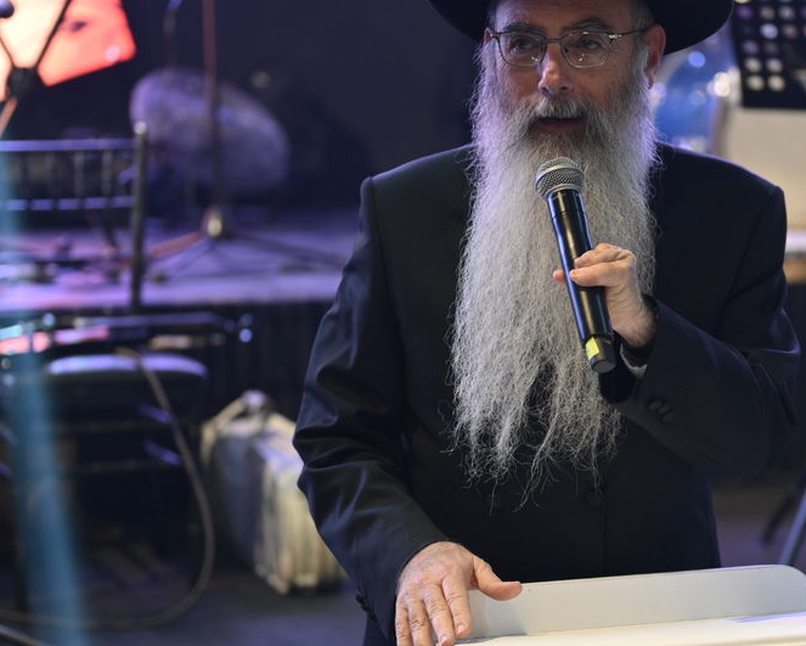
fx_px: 2363
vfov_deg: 15.5
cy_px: 398
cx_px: 506
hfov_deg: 19.3
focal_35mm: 99
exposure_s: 1/200
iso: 800
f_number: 1.8
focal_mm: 50
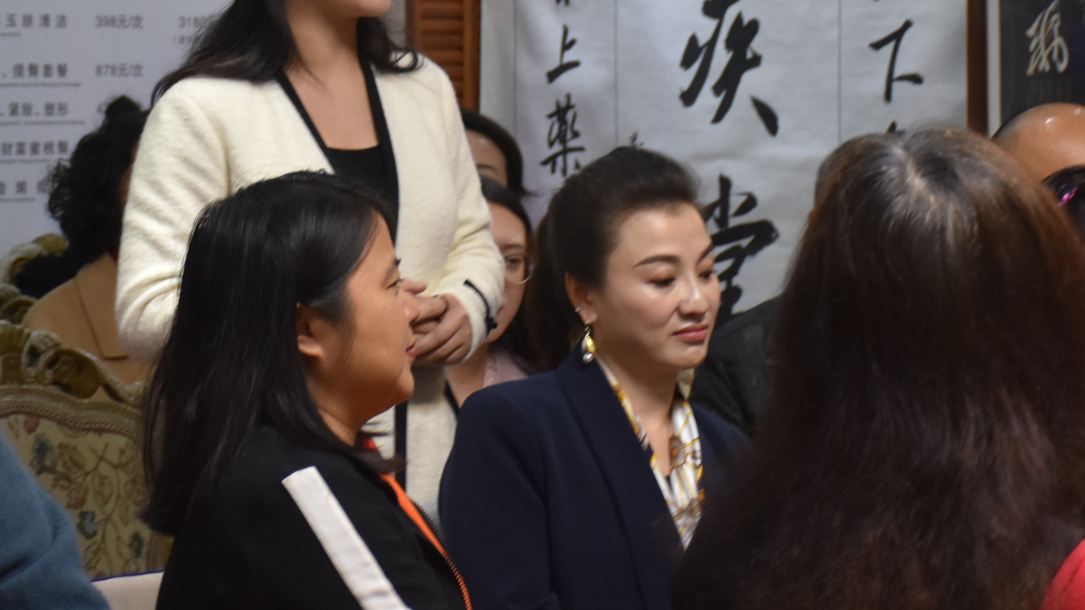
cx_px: 500
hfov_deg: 15.9
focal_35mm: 135
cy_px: 89
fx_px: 3884
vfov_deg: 9.0
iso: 800
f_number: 4.5
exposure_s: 1/60
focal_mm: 45
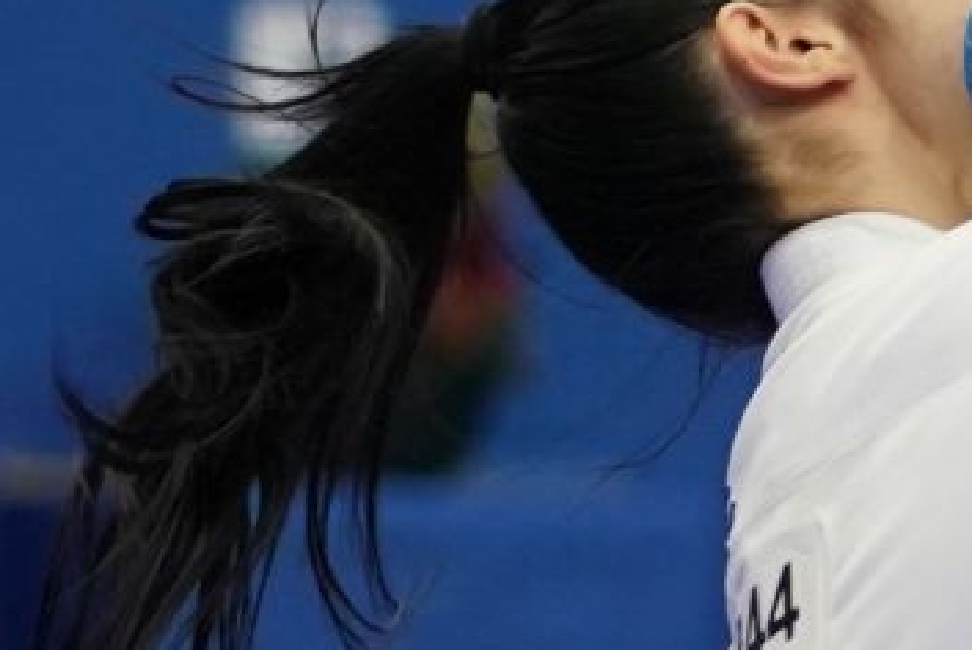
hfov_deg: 2.7
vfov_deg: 1.8
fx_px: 20644
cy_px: 548
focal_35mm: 764
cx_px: 2252
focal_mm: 100
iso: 2000
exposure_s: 1/1000
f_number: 2.8
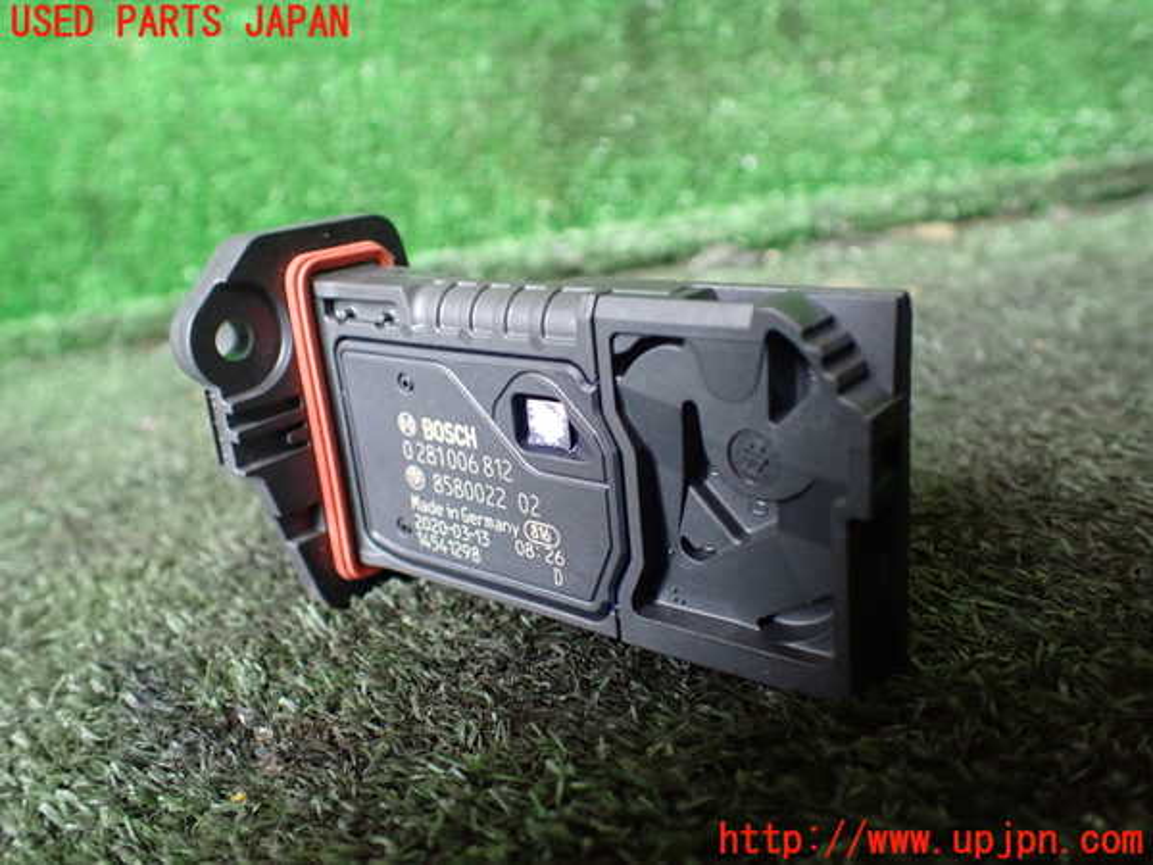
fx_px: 999
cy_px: 432
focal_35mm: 30
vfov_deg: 46.8
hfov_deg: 60.0
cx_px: 576
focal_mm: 5.4
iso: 800
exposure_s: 1/40
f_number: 2.3
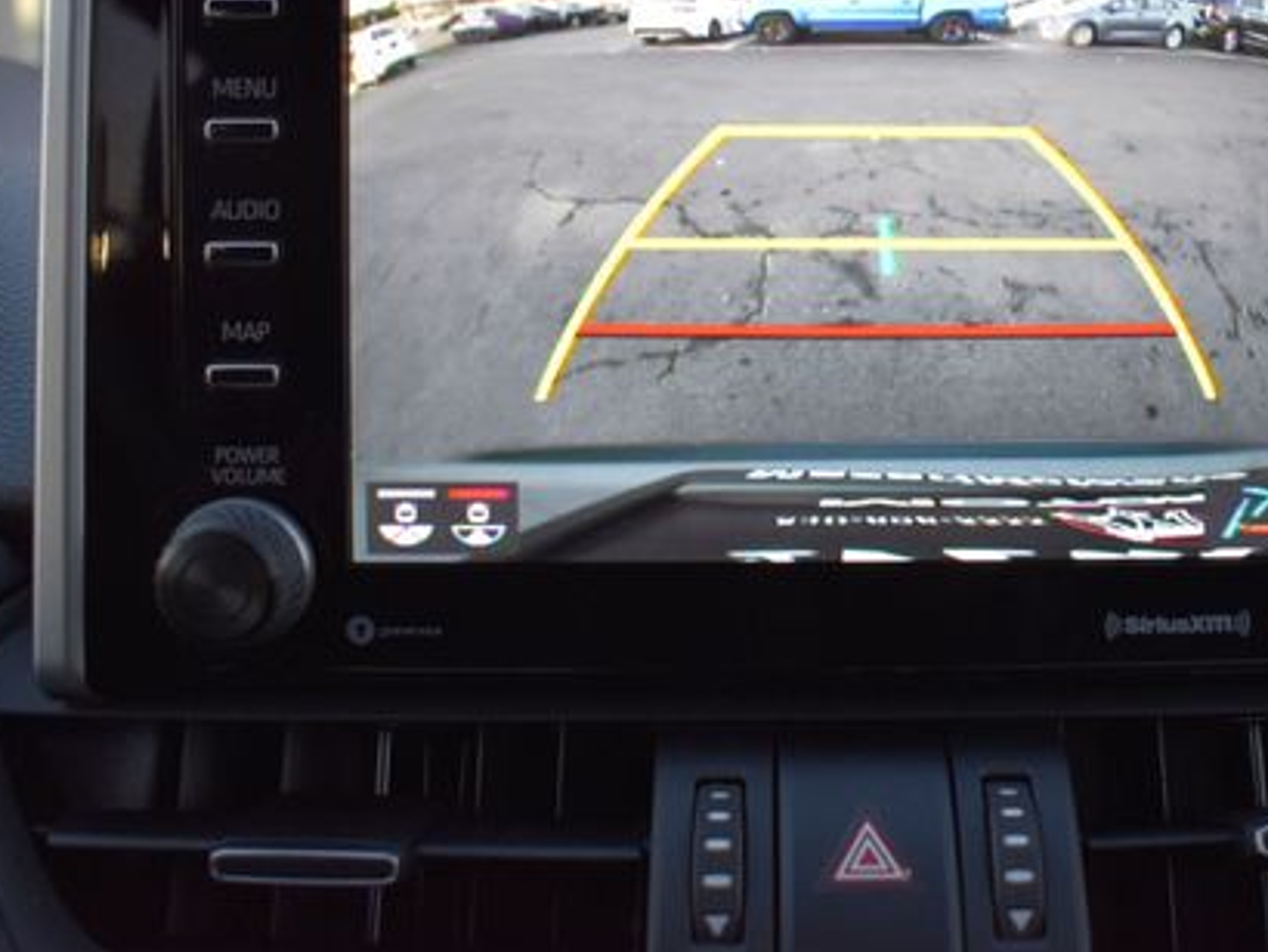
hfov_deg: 41.5
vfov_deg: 31.9
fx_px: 1649
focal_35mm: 45
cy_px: 303
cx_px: 844
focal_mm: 20
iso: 800
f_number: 4
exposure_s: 1/125
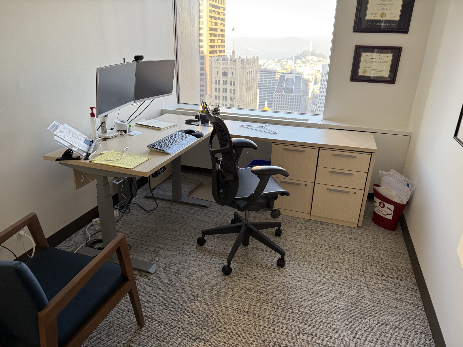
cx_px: 232
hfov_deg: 71.6
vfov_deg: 56.8
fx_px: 321
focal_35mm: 24
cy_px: 174
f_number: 1.78
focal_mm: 6.76
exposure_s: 1/110
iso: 200
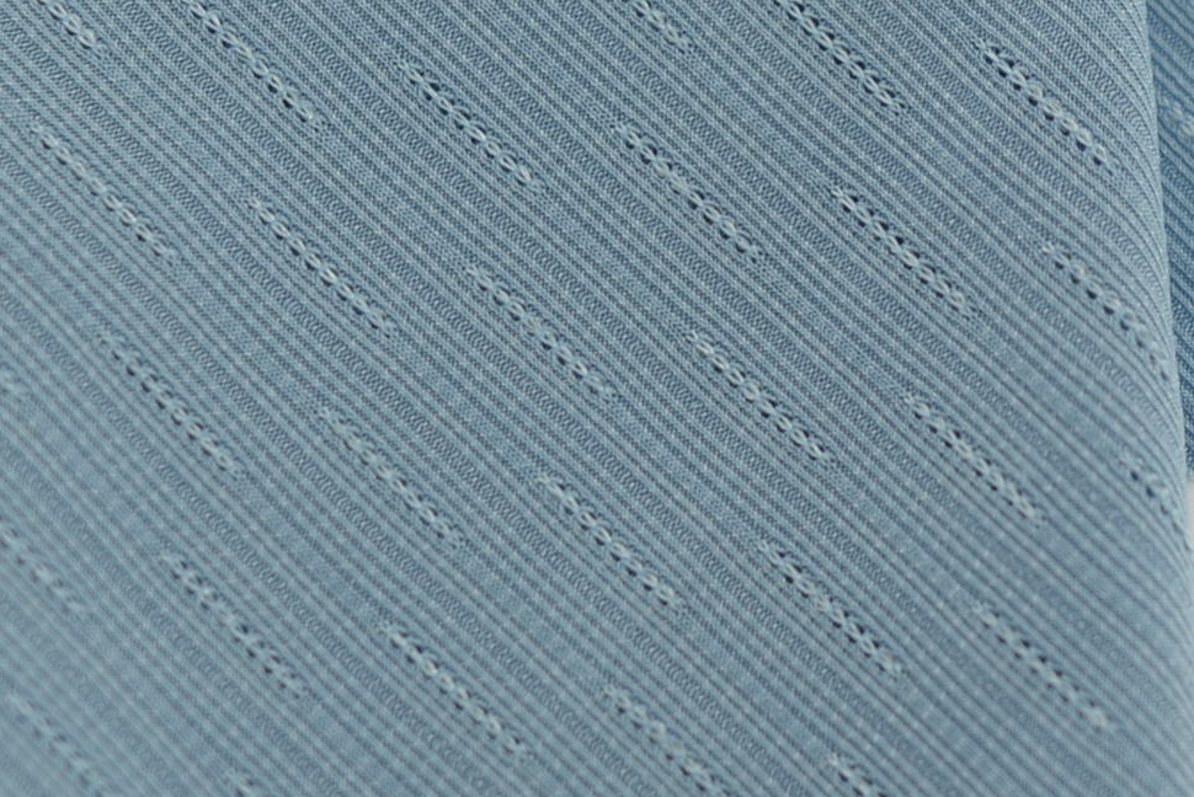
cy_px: -173
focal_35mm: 155
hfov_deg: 13.1
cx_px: 1076
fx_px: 5144
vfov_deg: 8.8
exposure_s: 1/125
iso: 100
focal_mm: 50
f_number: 3.5
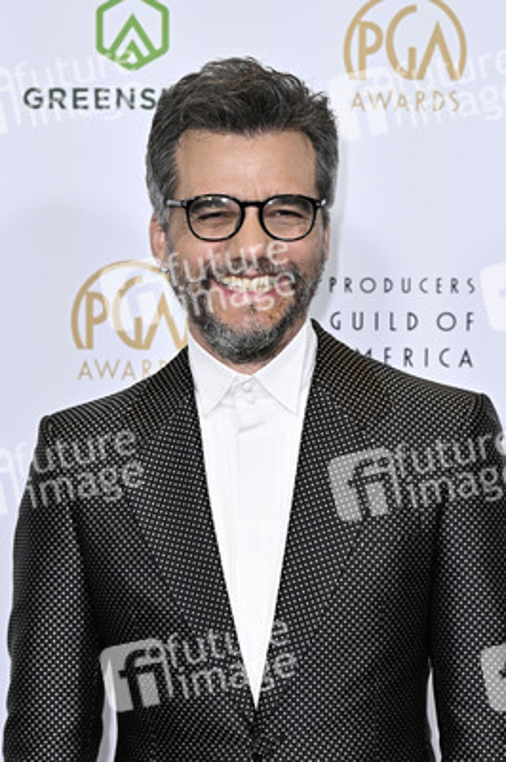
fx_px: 2555
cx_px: 253
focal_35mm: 121
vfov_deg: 16.9
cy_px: 381
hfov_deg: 11.3
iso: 2000
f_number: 5.6
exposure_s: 1/320
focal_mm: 81
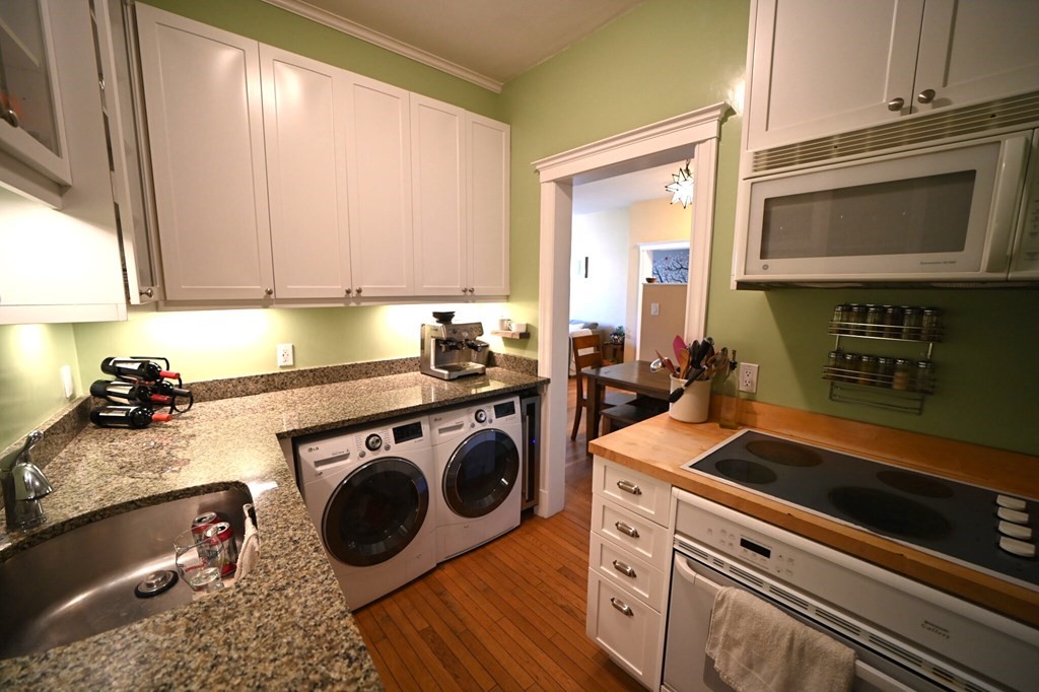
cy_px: 346
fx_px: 404
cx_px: 520
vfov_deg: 81.2
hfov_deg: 104.3
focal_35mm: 14
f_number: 2.8
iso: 1250
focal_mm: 14
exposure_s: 1/125
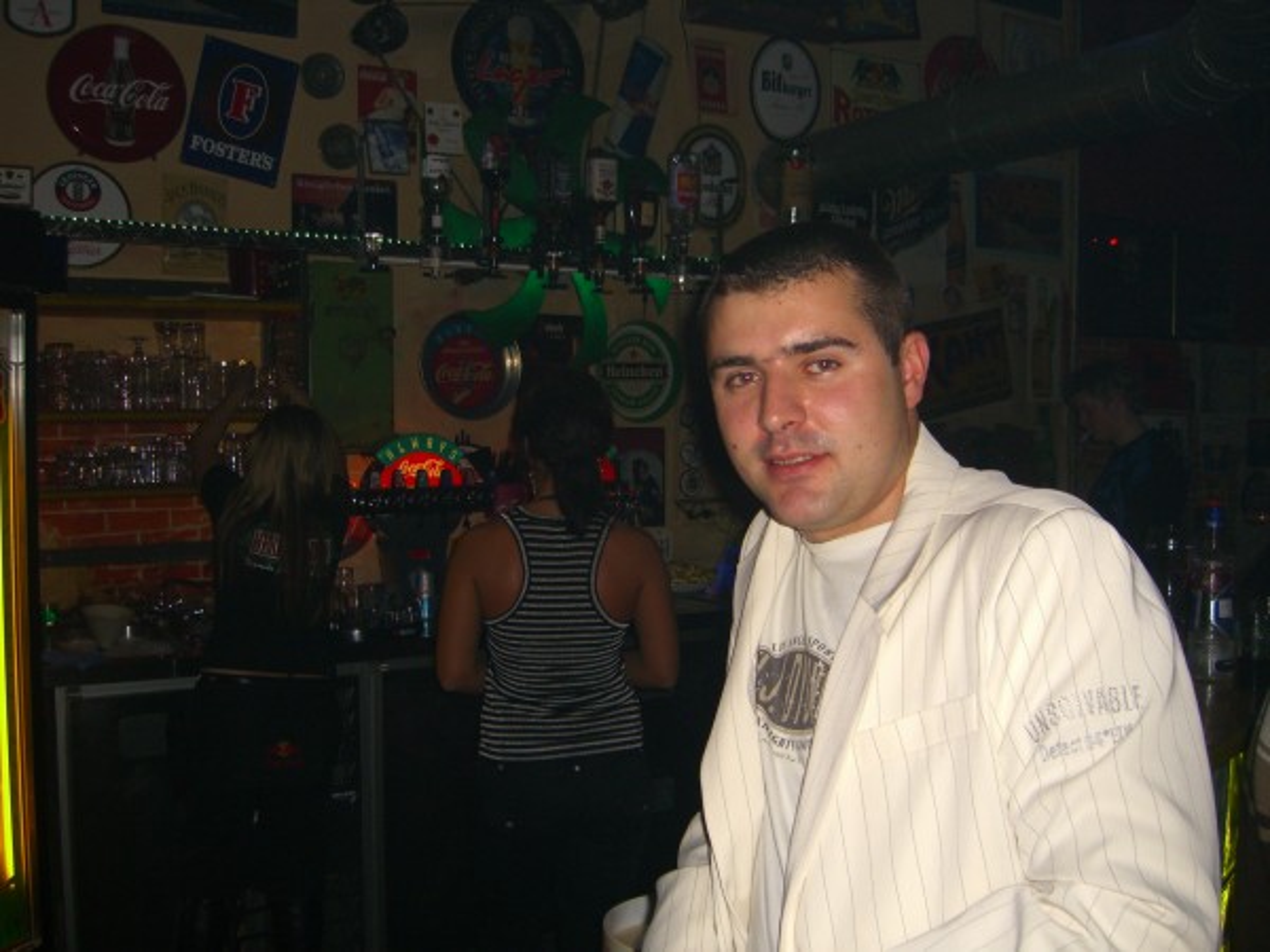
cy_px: 476
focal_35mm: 38
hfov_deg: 49.0
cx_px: 635
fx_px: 1394
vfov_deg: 37.7
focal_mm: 7.9
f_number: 2.8
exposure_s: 1/60
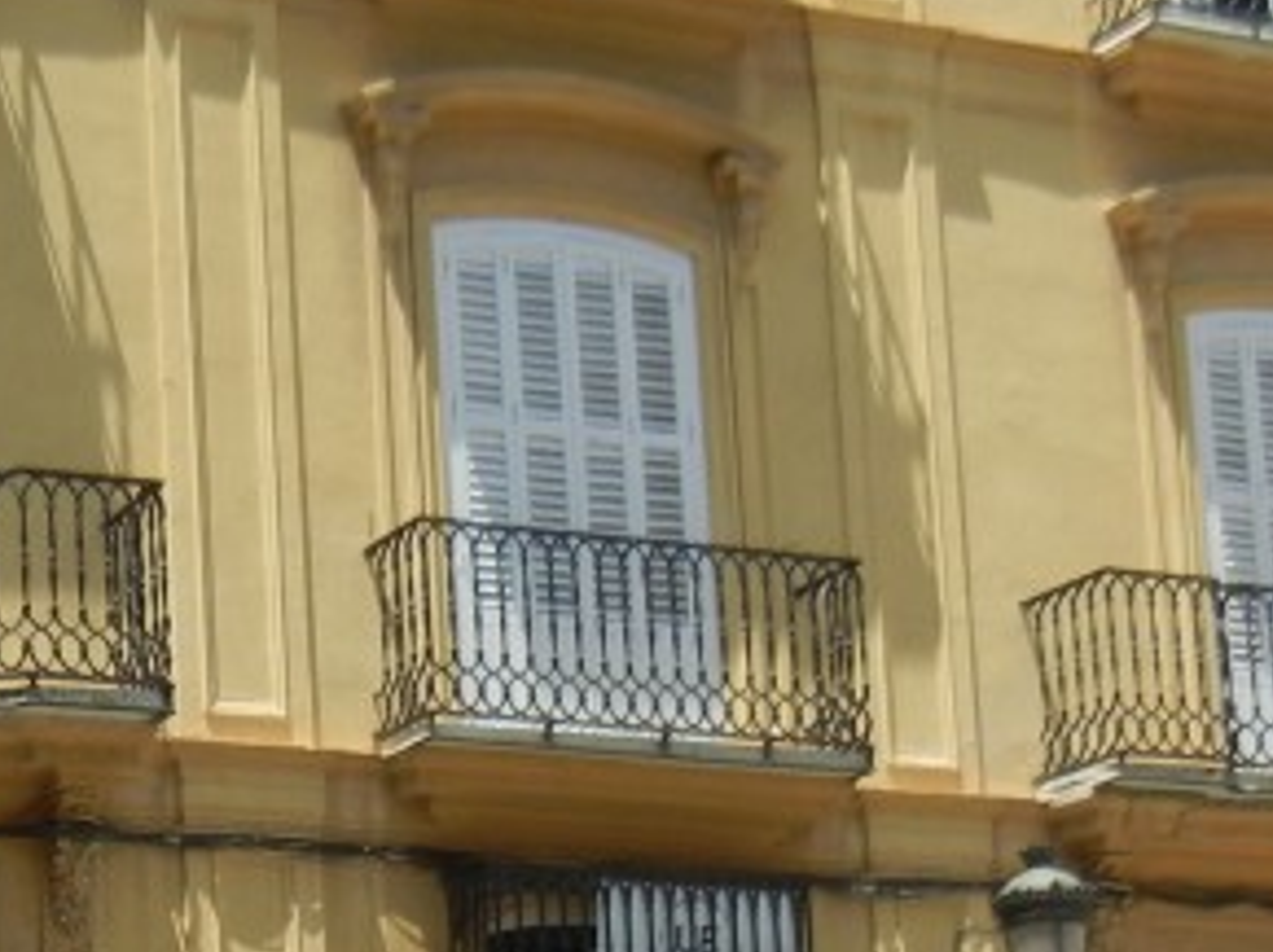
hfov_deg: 18.0
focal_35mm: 106
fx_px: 3895
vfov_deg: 13.6
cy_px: 1127
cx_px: -61
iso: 160
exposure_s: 1/312
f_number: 7
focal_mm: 5.4
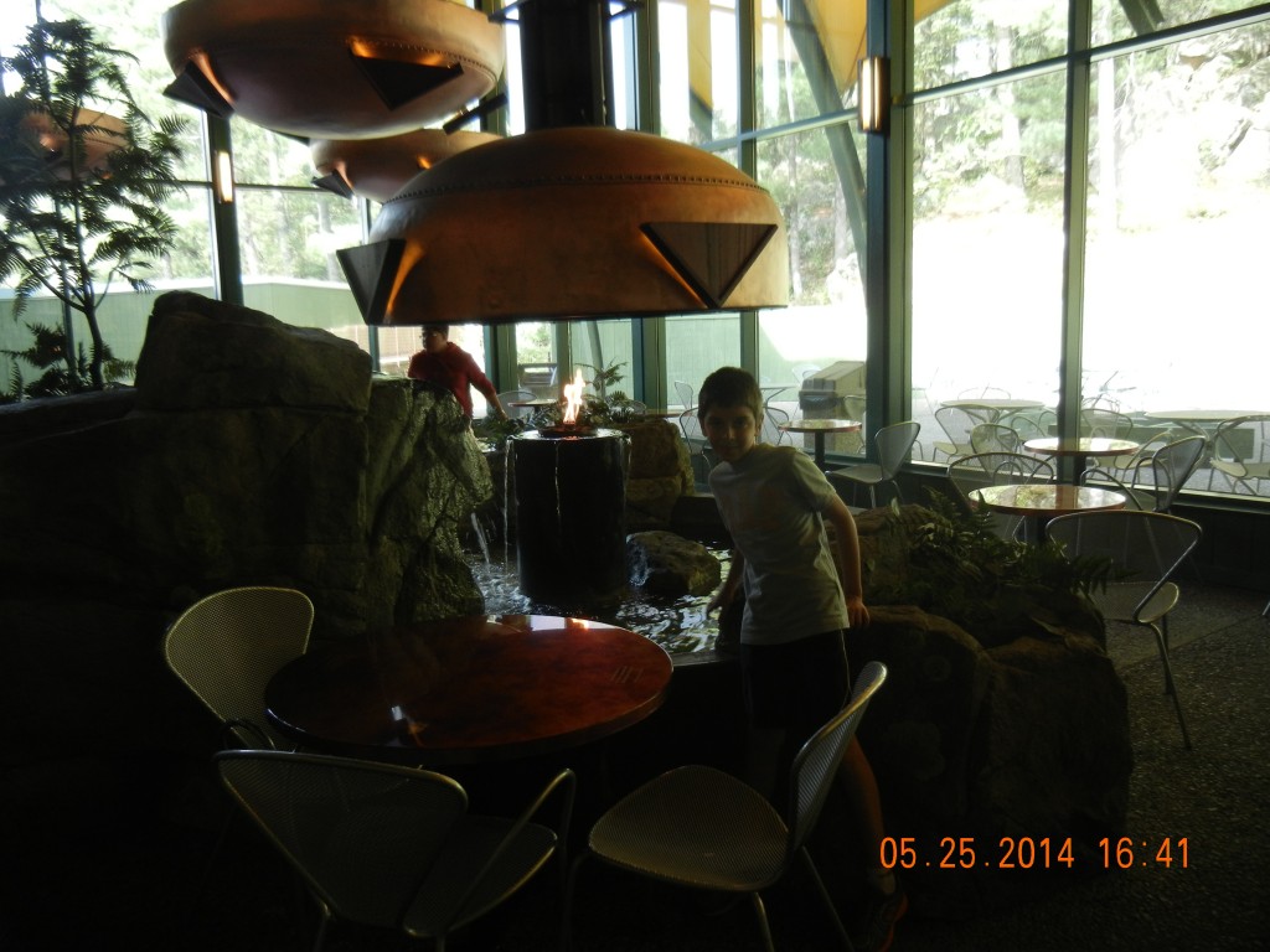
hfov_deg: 60.0
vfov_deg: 46.8
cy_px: 476
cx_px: 635
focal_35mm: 30
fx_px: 1101
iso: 237
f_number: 3.5
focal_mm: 5.4
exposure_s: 1/60.2
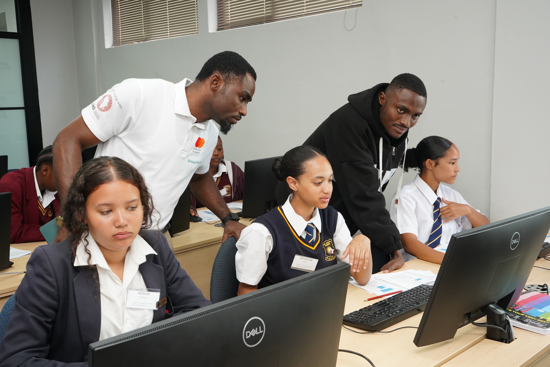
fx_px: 550
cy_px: 184
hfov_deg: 53.1
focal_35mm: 36
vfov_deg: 36.9
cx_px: 275
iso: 3200
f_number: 11
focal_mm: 36
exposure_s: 1/60
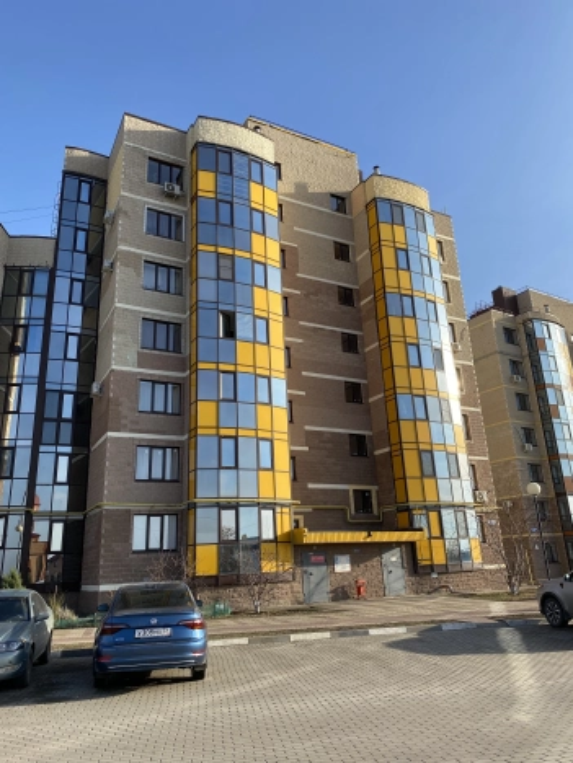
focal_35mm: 26
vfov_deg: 67.3
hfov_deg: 53.1
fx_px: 574
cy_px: 382
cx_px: 286
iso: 32
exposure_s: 1/1543
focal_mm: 4.25
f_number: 1.8
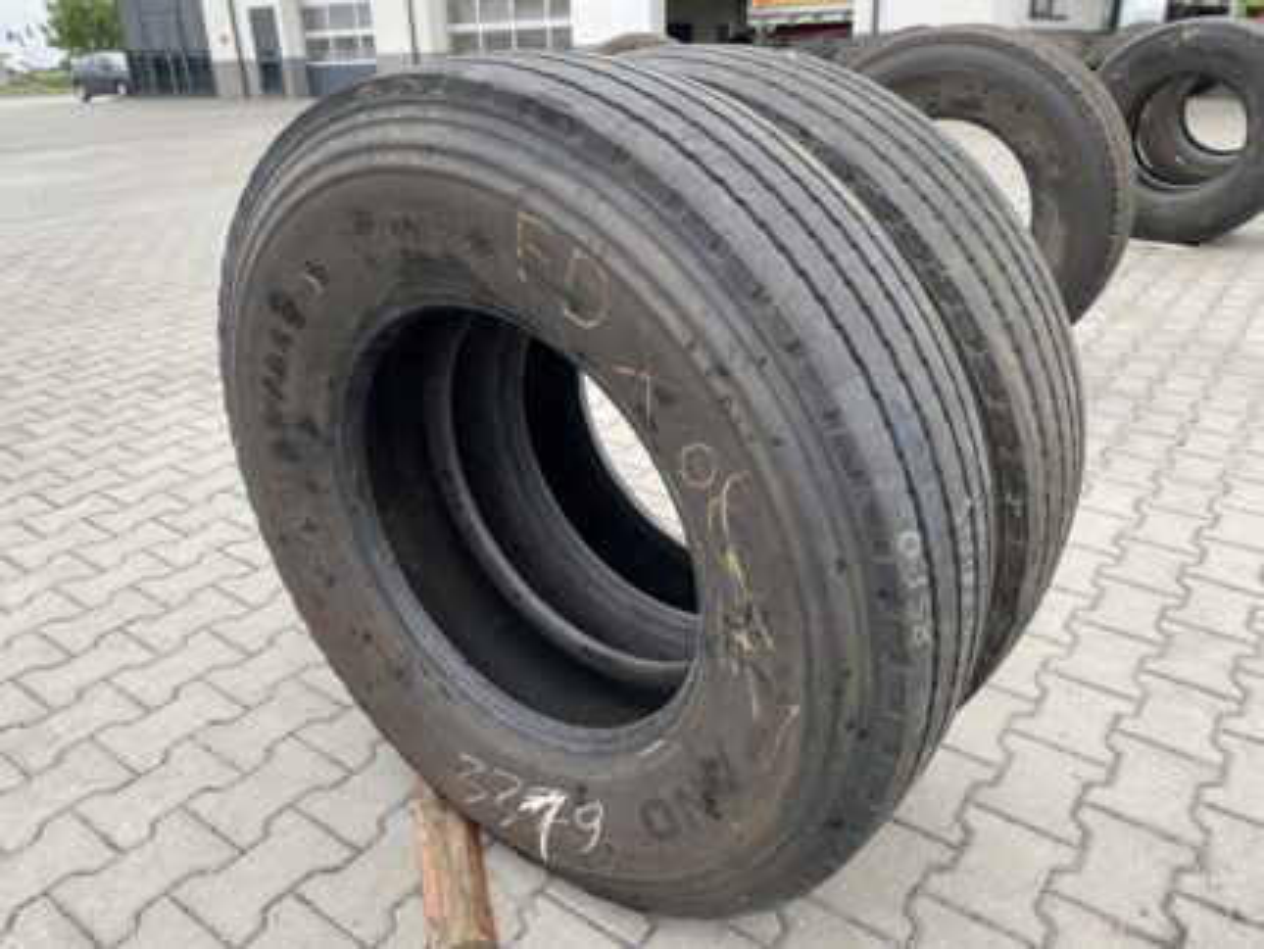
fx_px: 950
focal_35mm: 26
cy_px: 474
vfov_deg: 53.1
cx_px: 632
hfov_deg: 67.3
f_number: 1.8
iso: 50
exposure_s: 1/122
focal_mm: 4.25
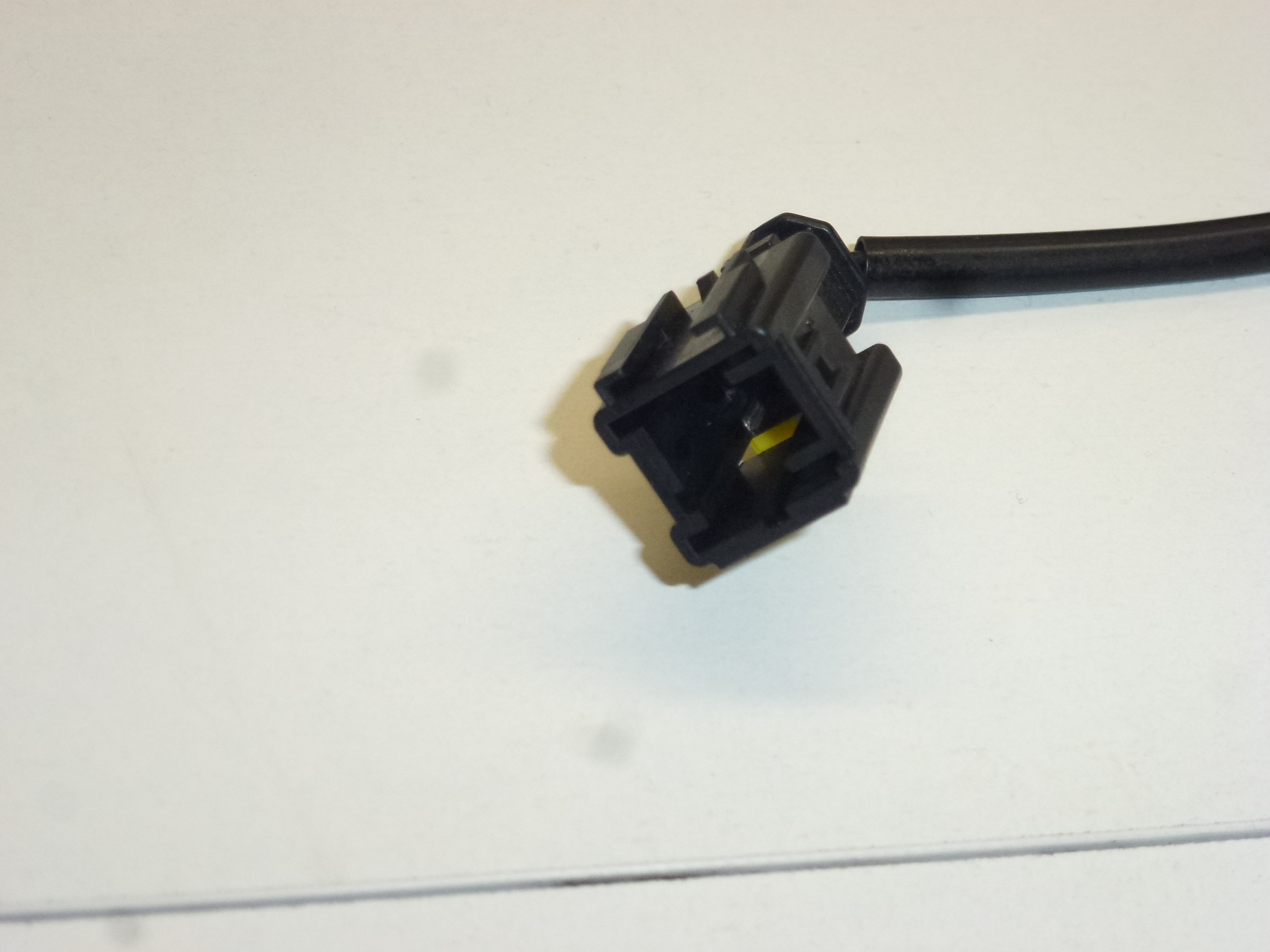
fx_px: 2788
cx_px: 635
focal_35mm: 76
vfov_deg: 19.4
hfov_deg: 25.7
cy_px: 476
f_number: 4.7
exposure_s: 1/250
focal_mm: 13.6
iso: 400
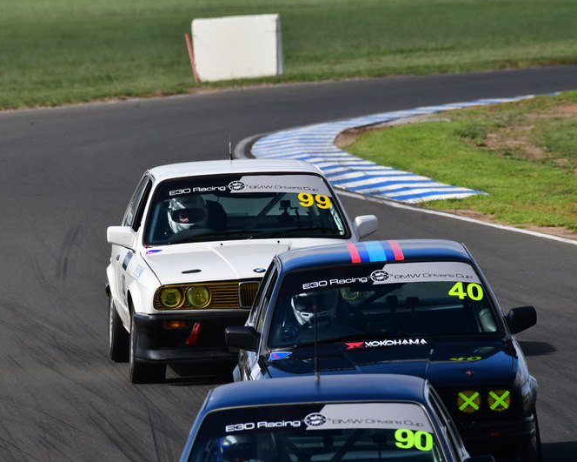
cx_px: 244
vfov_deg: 1.8
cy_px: 231
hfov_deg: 2.3
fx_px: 14479
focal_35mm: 848
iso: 400
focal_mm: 500
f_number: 11
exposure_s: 1/640
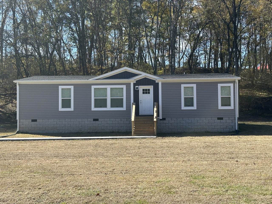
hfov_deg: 39.7
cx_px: 136
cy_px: 102
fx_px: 377
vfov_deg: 30.3
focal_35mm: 48
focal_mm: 6.86
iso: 64
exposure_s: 1/1613
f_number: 1.78
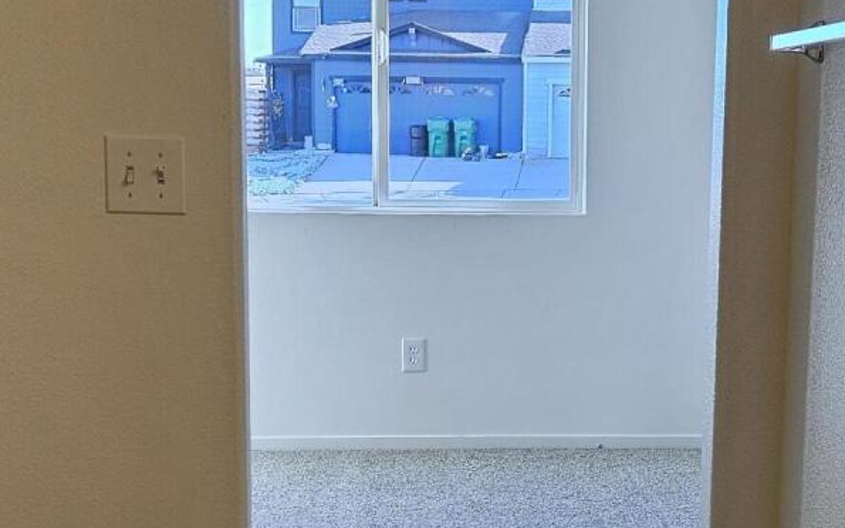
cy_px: 468
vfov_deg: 15.7
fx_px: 1889
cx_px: 551
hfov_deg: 25.1
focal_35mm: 82
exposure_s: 1/120
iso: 40
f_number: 1.8
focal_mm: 5.4
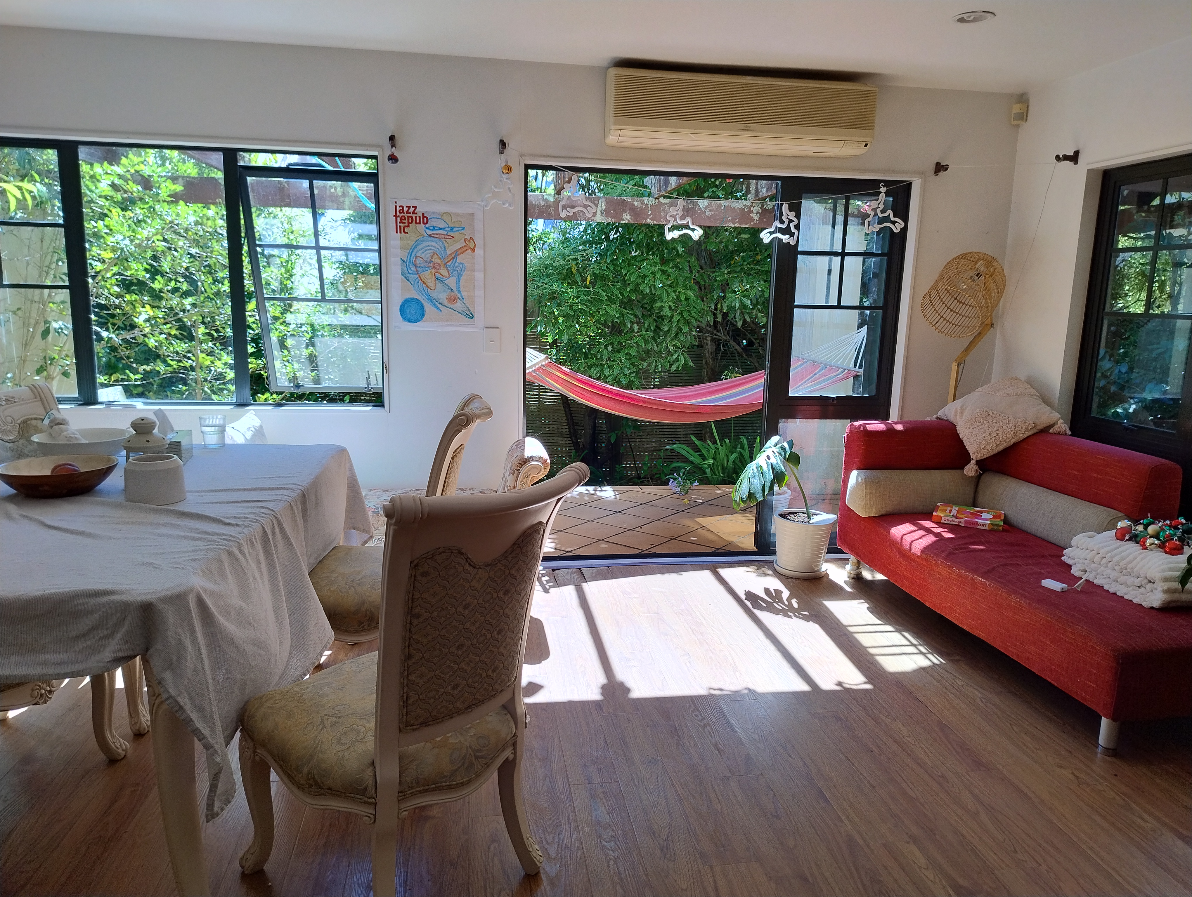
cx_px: 596
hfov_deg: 71.5
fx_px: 828
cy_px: 448
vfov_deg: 56.9
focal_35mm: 24
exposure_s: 1/234
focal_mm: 5.56
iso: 100
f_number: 1.8
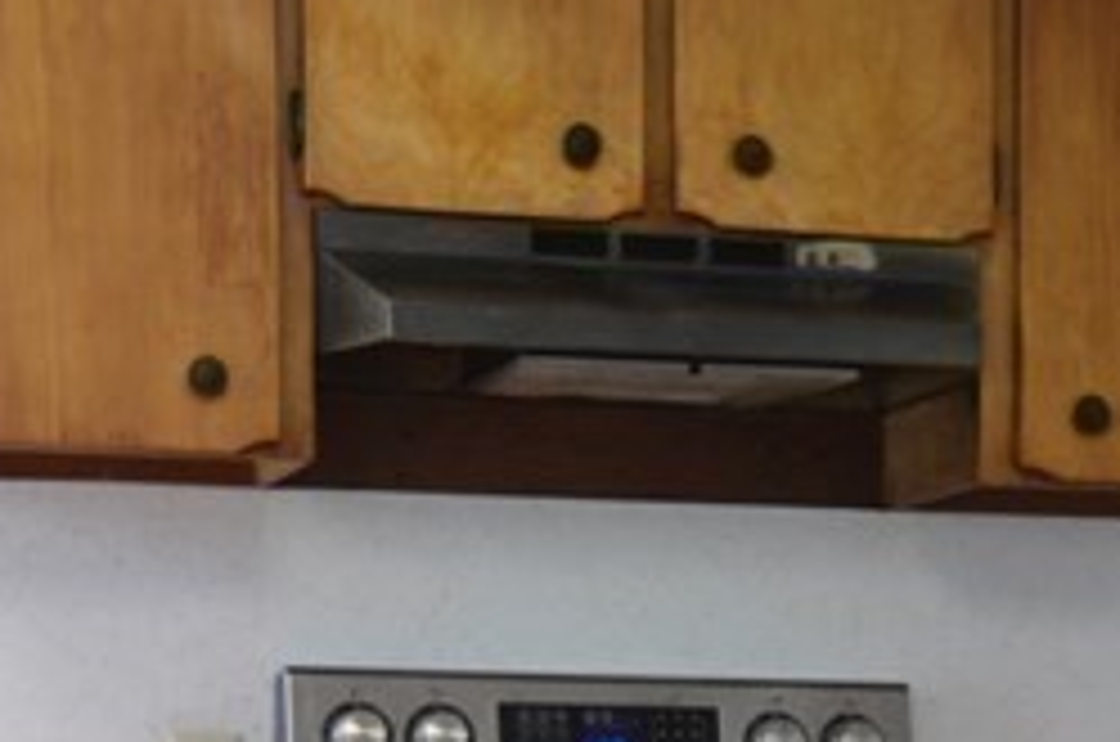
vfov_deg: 12.5
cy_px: 1028
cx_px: 720
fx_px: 3262
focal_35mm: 105
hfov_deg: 19.4
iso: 500
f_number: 4
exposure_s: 1/60
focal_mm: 17
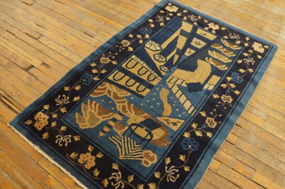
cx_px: 136
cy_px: 101
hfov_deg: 61.9
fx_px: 237
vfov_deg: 43.5
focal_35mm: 30
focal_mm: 18
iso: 1600
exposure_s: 1/60
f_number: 4
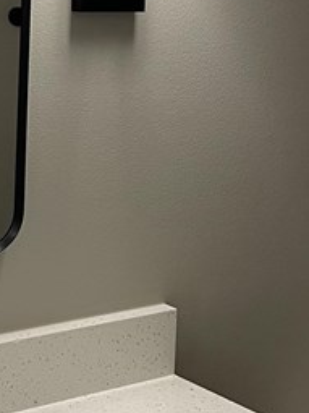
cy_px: 2
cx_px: 55
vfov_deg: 19.5
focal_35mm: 98
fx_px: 1167
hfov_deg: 15.0
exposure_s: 1/60
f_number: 1.6
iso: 80
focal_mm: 4.2
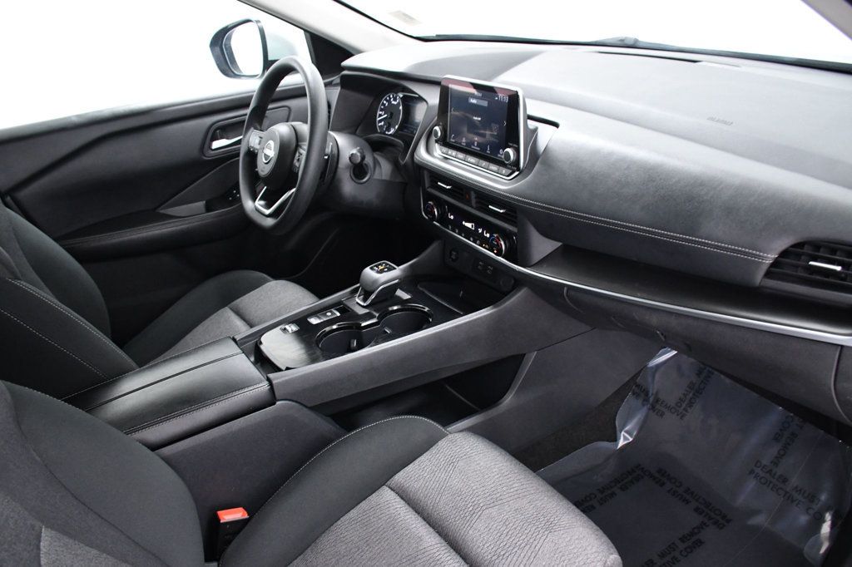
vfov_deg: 47.9
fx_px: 639
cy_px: 284
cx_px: 426
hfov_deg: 67.4
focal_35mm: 27
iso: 2500
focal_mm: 18
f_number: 5
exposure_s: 1/100
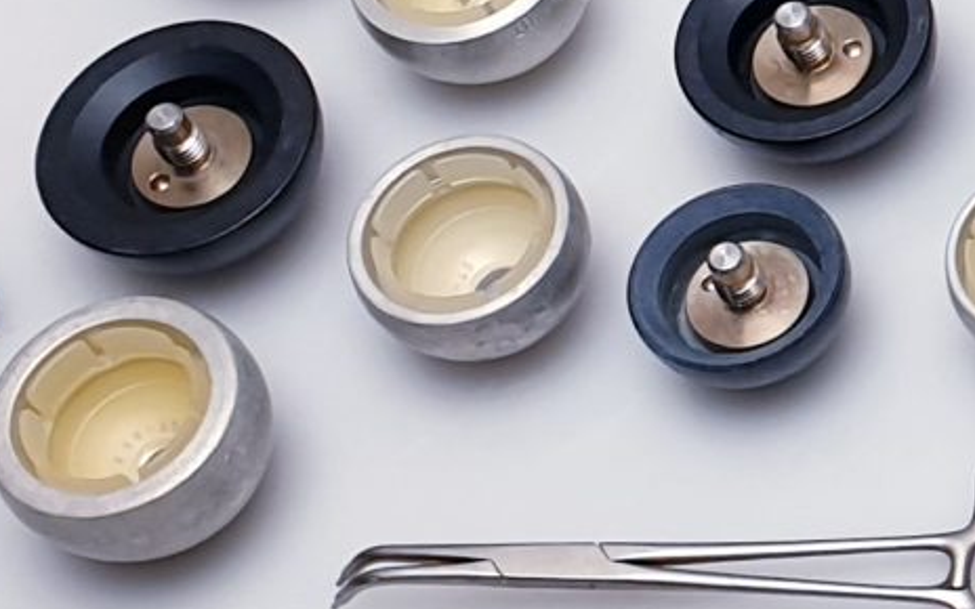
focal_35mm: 152
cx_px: 2055
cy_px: 153
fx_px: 4039
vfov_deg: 8.6
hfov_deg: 12.0
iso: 50
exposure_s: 1/100
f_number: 2.4
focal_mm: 4.3
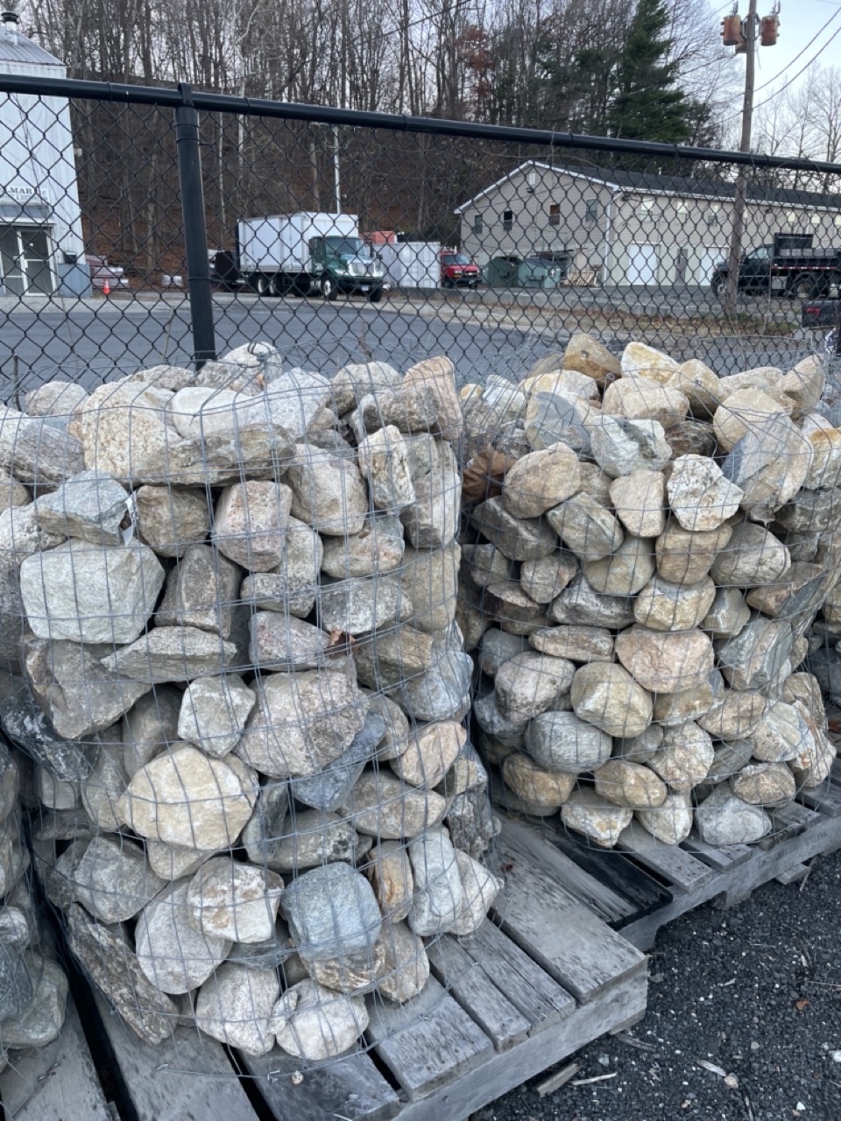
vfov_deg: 67.3
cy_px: 560
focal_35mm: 26
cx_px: 420
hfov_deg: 53.1
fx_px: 842
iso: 80
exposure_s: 1/121
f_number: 1.6
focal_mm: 4.2
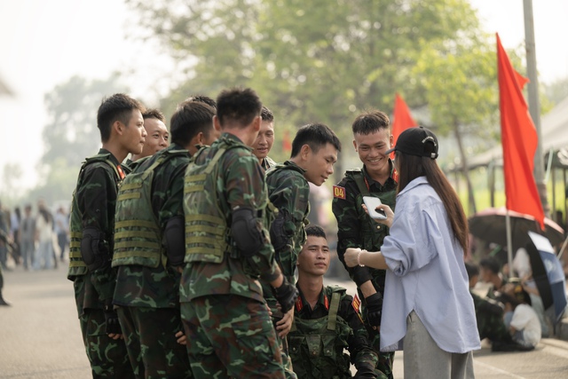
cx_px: 284
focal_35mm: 130
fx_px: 2051
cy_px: 190
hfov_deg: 15.8
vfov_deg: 10.6
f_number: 2.8
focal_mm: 130
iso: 250
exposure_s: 1/1600
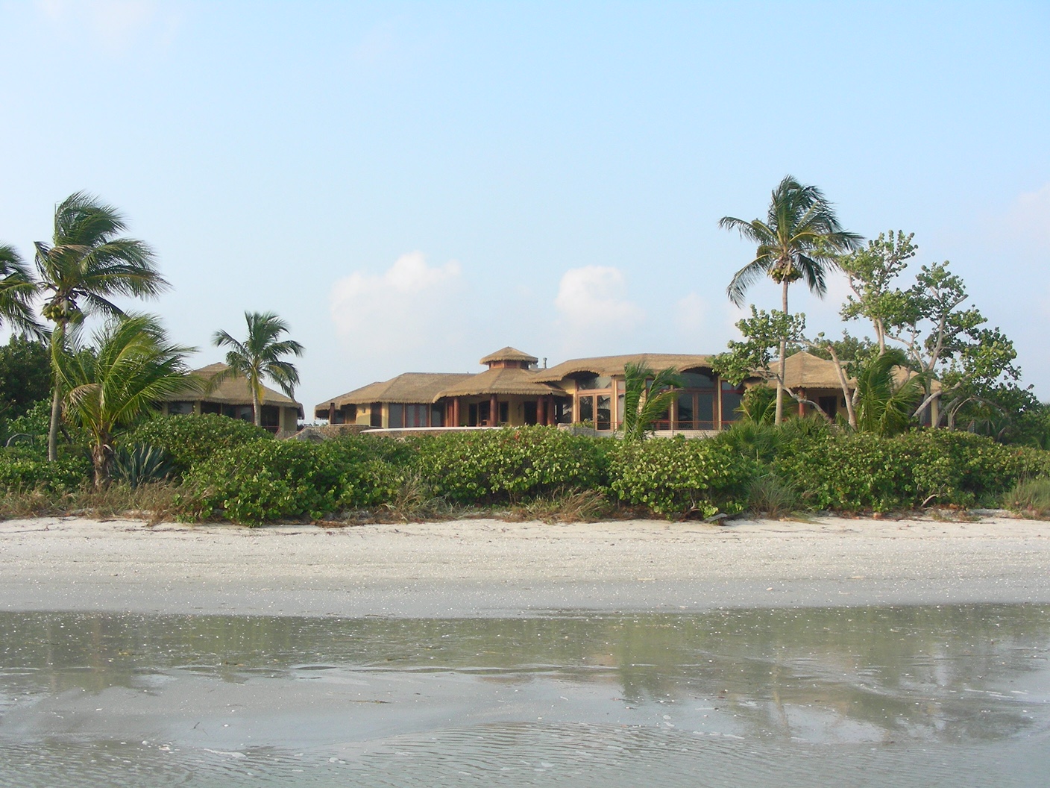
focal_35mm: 41
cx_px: 525
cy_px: 394
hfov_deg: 45.8
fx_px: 1244
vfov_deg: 35.1
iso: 50
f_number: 5.6
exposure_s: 1/510
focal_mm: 6.8
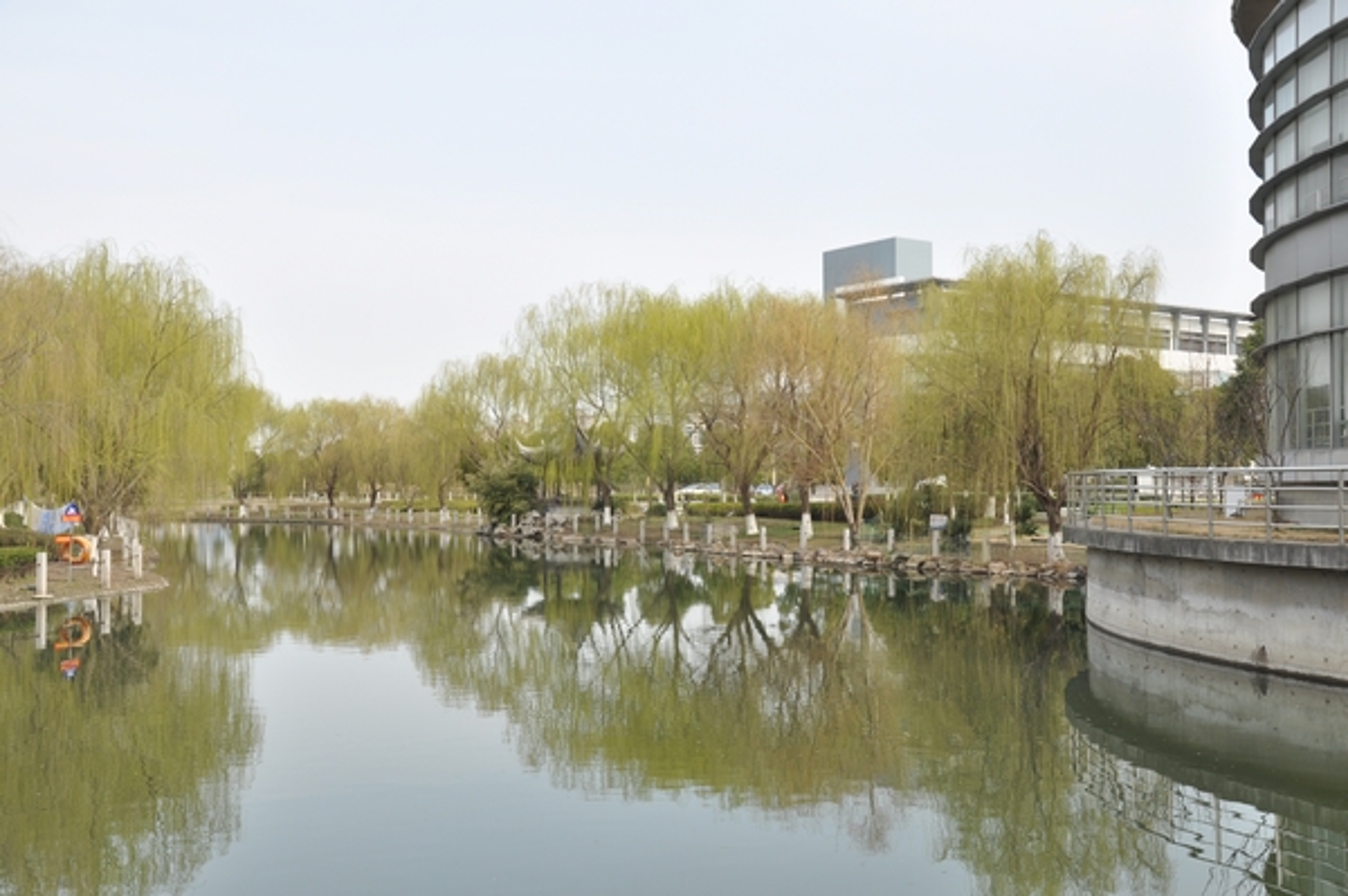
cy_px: 448
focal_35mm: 36
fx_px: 1347
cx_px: 674
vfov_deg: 36.8
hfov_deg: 53.2
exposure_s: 1/200
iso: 200
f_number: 7.1
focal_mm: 24
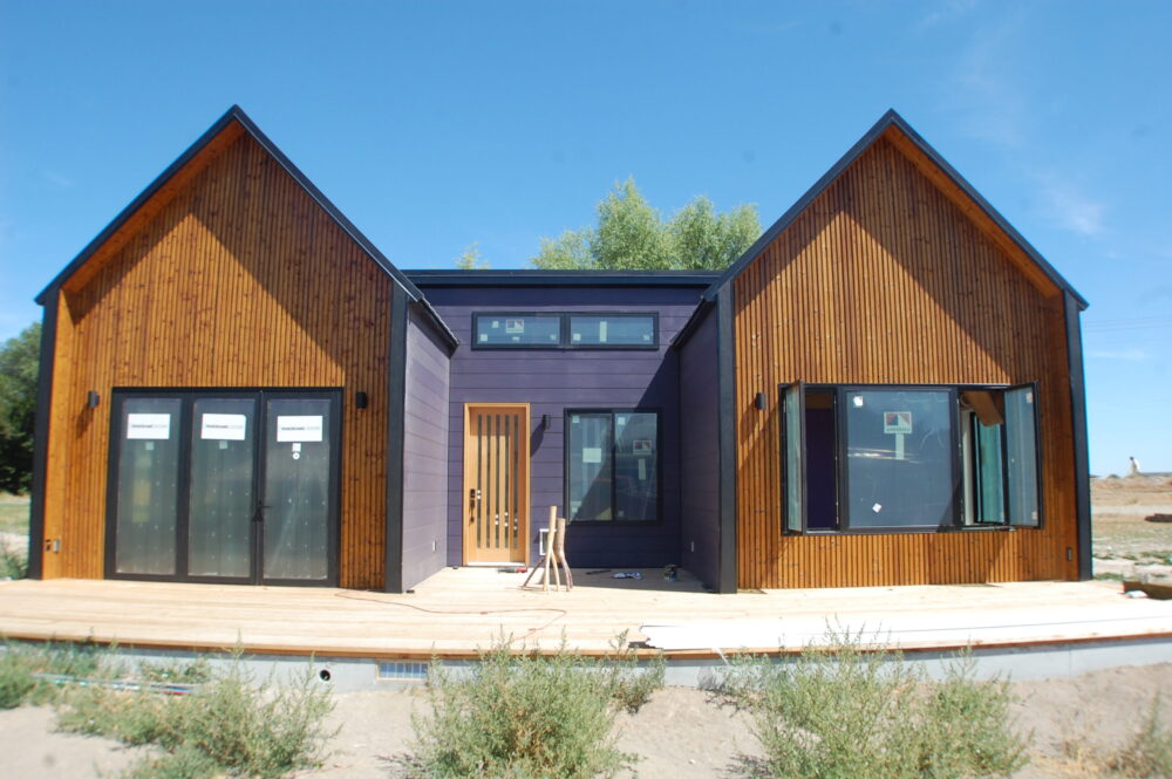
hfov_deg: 62.0
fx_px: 976
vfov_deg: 43.5
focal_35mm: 30
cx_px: 586
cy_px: 390
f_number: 8
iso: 200
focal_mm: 20
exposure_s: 1/250
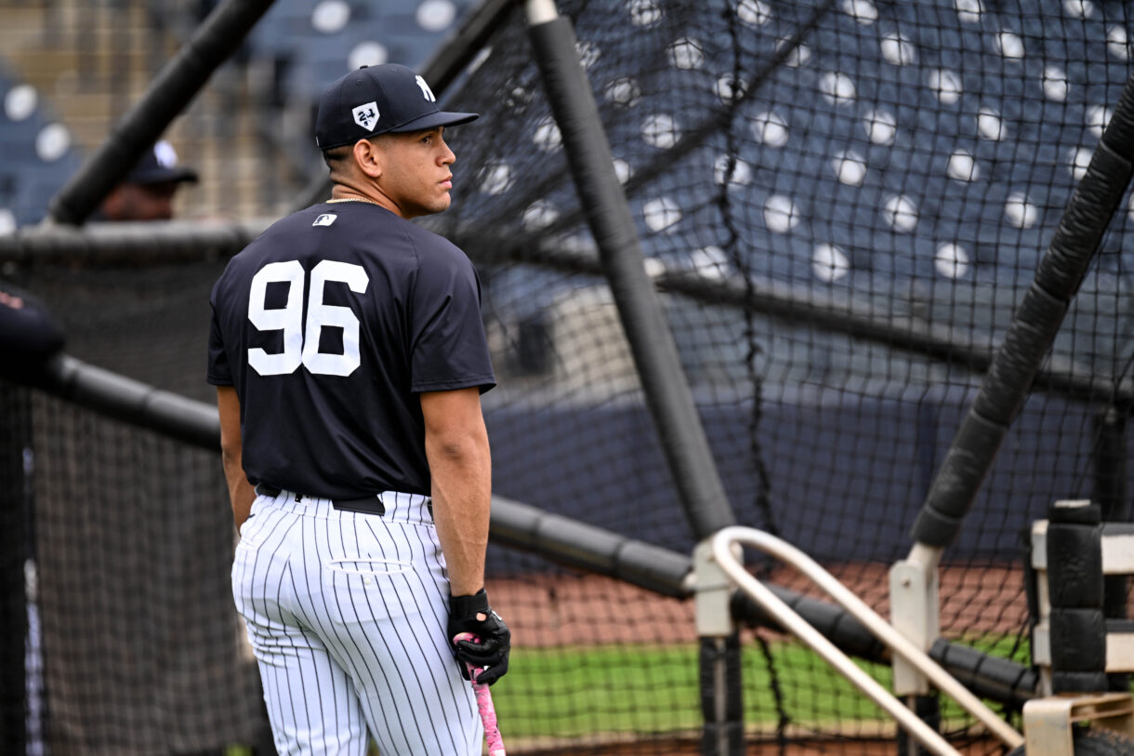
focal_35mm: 300
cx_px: 567
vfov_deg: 4.6
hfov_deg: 6.9
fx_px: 9448
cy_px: 378
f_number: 2.8
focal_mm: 300
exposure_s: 1/250
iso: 400
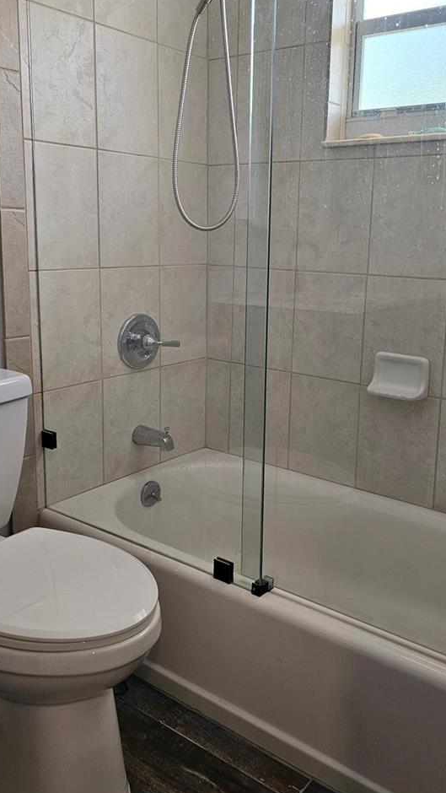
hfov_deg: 36.6
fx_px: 673
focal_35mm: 32
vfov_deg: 60.9
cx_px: 247
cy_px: 366
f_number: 1.7
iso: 160
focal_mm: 6.3
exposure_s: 1/120
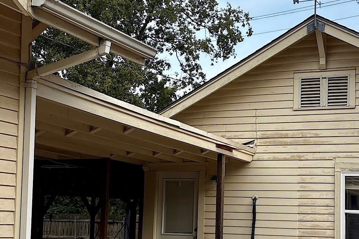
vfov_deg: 24.1
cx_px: 211
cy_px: 156
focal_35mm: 56
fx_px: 558
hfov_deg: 35.5
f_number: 1.6
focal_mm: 5.96
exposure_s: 1/2985
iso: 50
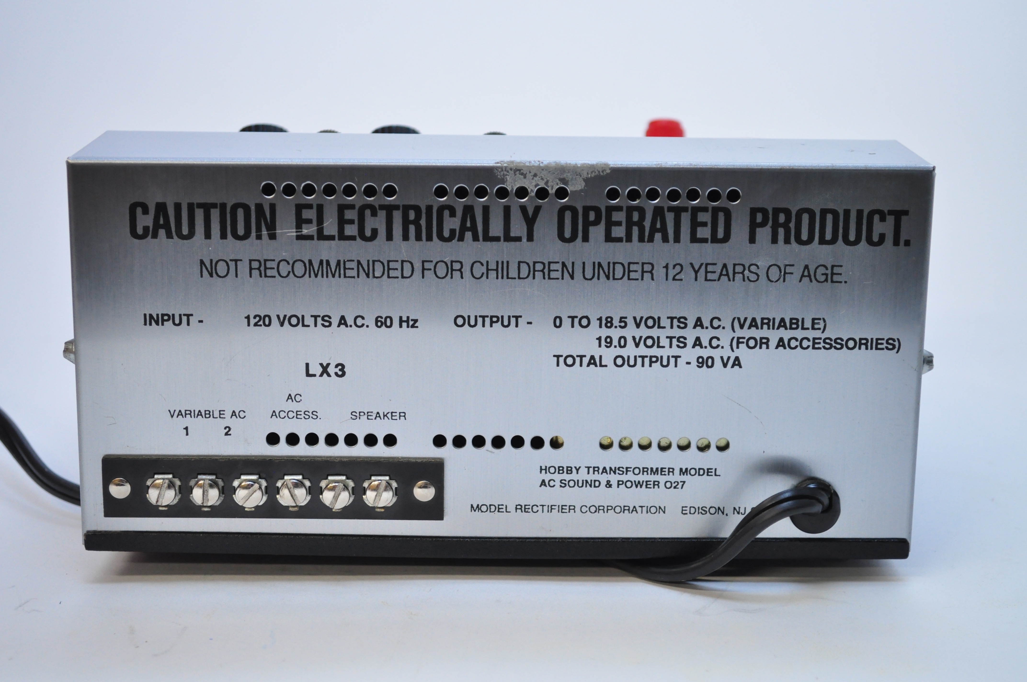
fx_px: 1923
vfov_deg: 20.1
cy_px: 341
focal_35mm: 68
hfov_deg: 29.9
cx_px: 514
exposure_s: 1/100
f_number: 5.3
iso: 1000
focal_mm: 45
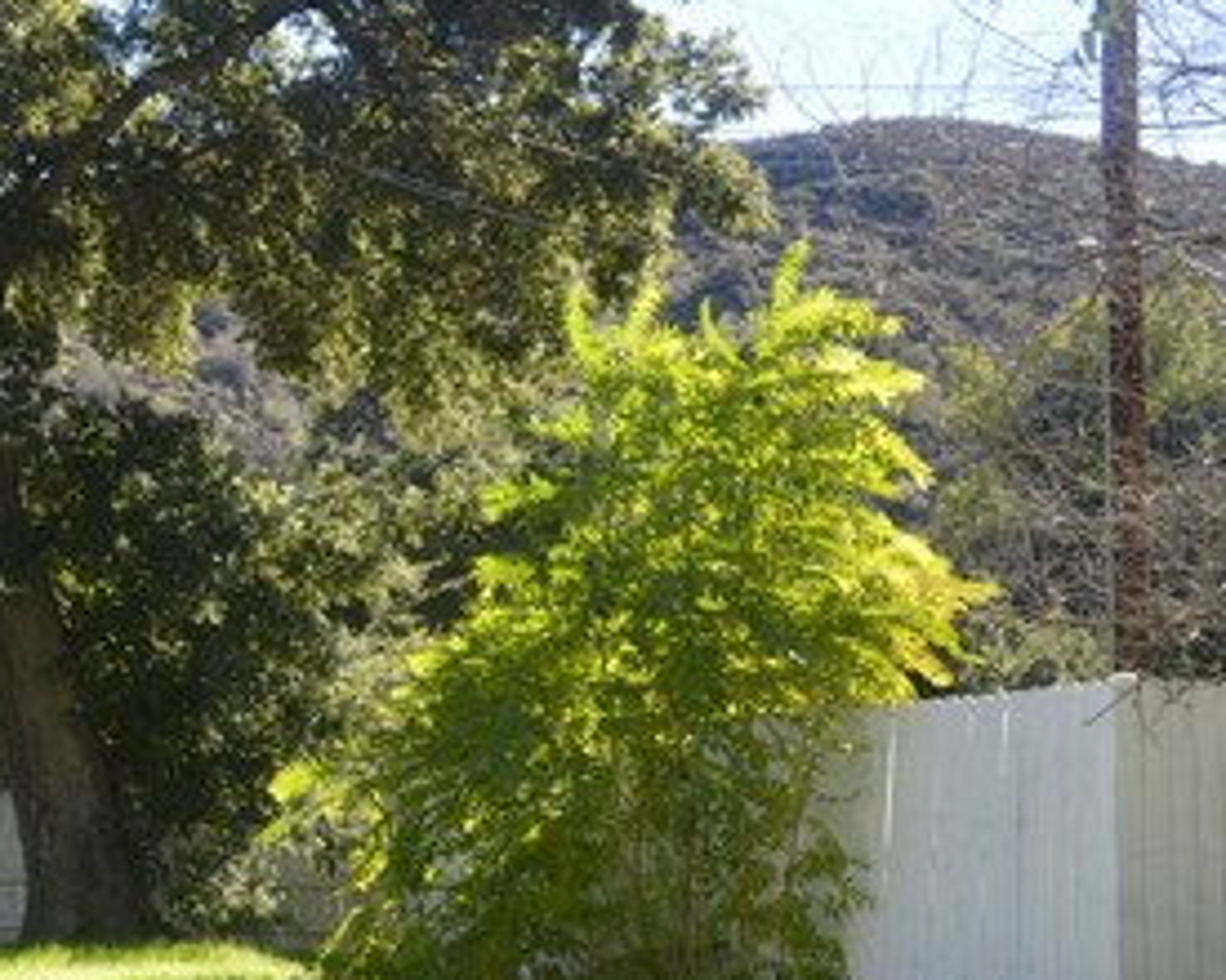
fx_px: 2141
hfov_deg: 29.2
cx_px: -85
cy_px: 675
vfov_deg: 25.6
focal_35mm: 59
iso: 100
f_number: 5
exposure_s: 1/200
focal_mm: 18
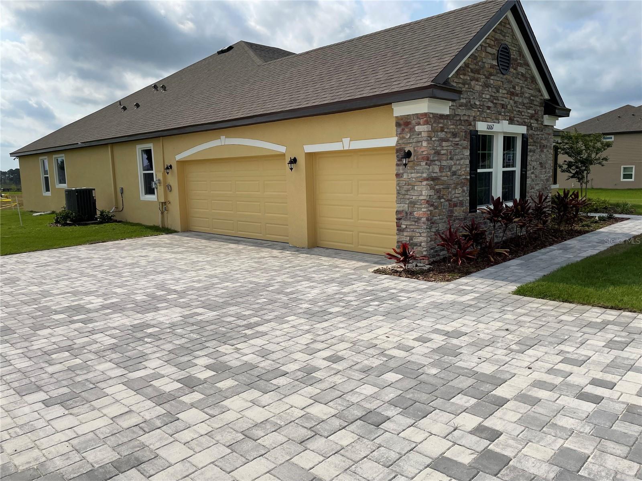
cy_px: 240
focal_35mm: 26
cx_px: 321
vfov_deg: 53.1
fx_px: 482
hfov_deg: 67.3
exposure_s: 1/7299
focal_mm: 4.2
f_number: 1.6
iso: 32
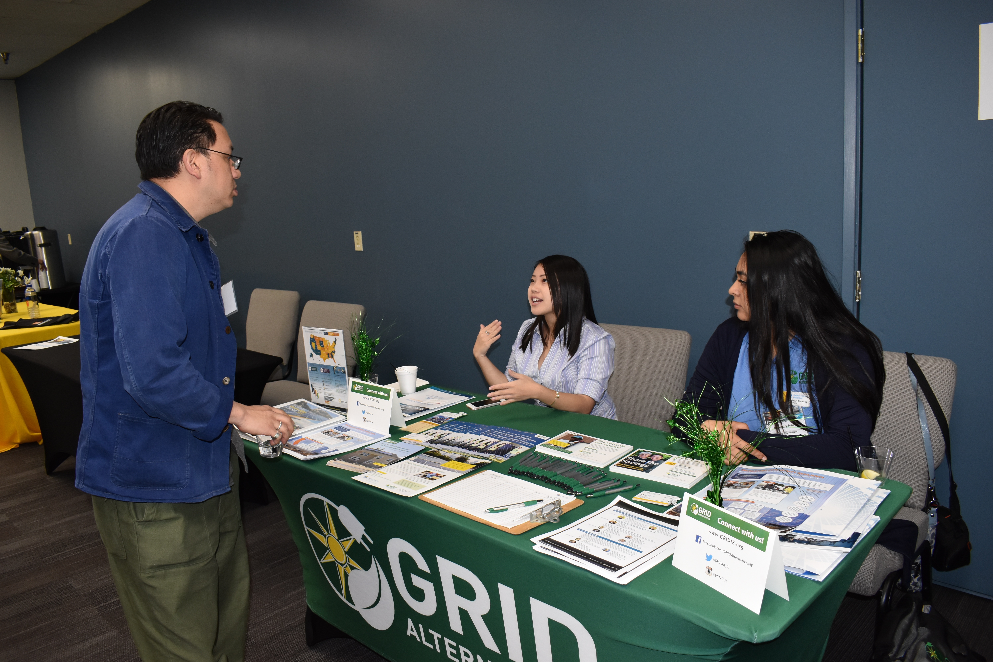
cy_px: 331
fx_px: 745
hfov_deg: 67.4
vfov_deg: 47.9
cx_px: 496
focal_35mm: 27
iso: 800
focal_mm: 18
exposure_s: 1/125
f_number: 5.6
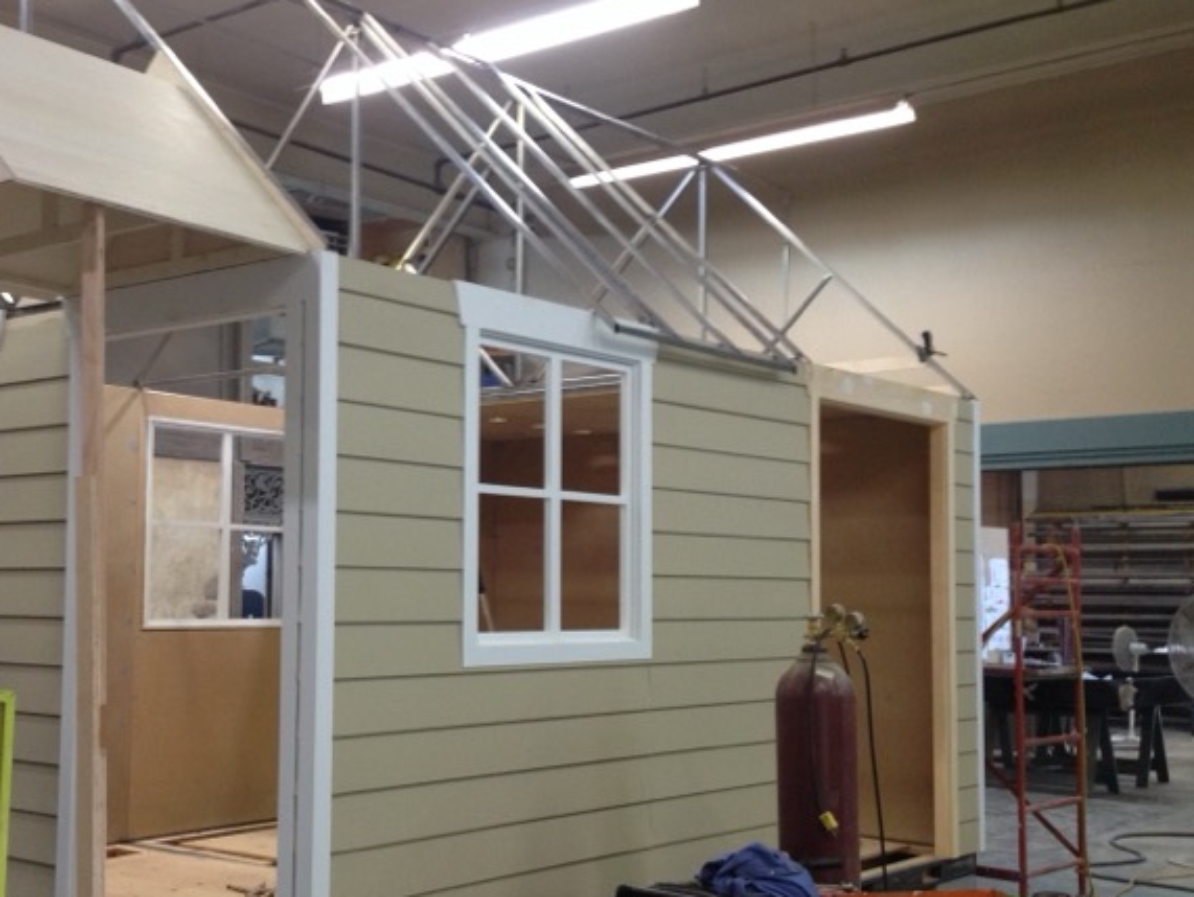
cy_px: 485
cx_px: 437
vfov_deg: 29.7
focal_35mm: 49
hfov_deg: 38.6
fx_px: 1691
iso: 125
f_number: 2.4
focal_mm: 4.28
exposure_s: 1/20
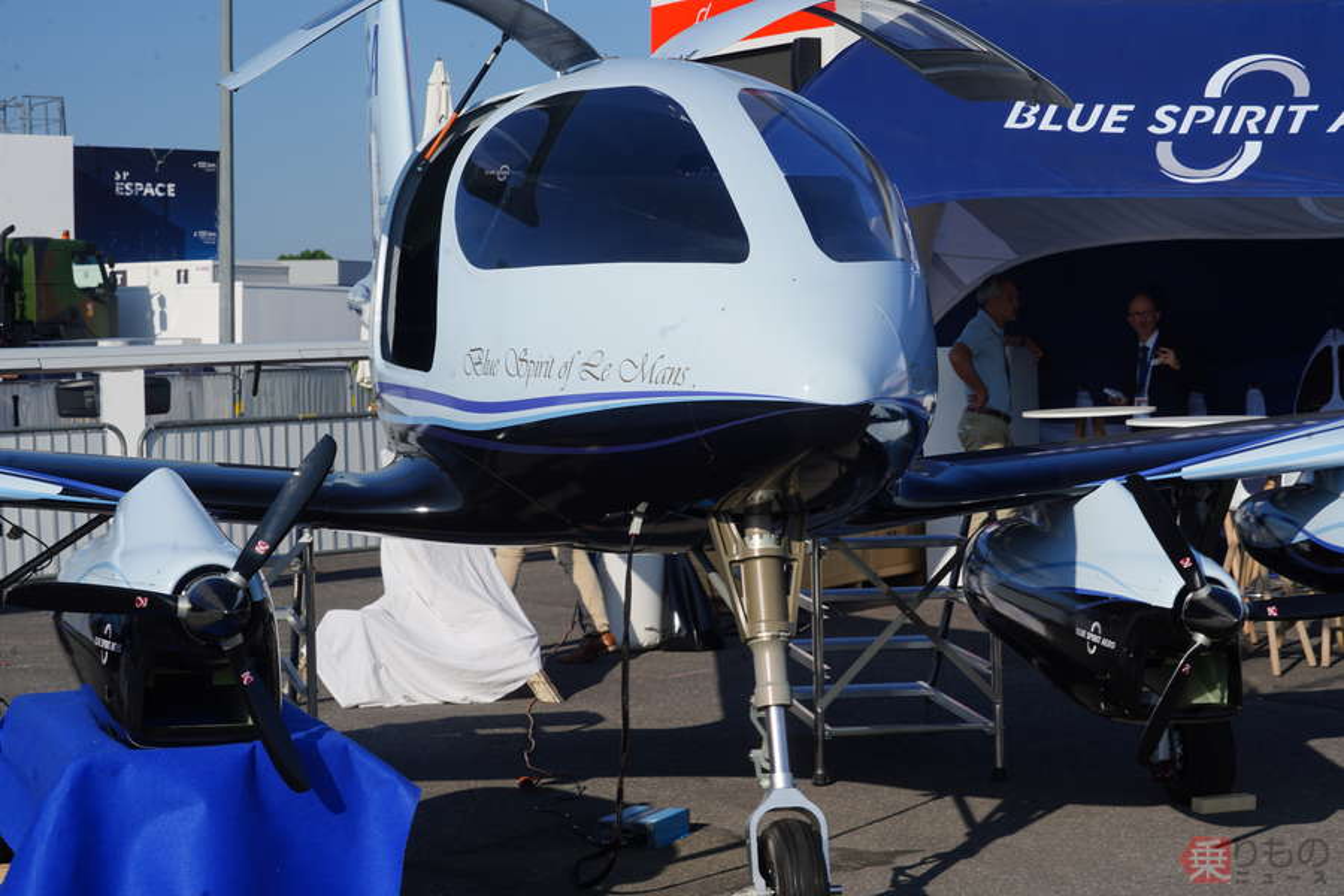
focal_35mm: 73
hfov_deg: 27.7
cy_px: 448
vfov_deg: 18.7
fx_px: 2725
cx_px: 672
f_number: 16
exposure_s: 1/125
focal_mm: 73
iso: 100
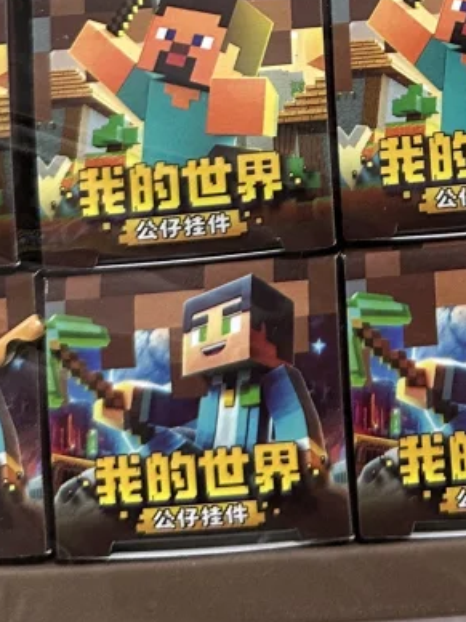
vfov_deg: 20.0
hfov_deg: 15.8
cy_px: -210
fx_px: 1597
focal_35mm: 89
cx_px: 605
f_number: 1.78
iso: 160
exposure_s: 1/50
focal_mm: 6.86
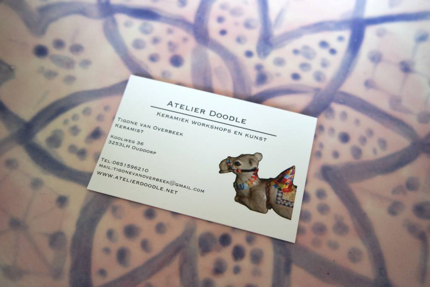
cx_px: 215
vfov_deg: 41.1
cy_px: 144
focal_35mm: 32
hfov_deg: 58.7
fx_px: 382
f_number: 4
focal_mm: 21
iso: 400
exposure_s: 1/40
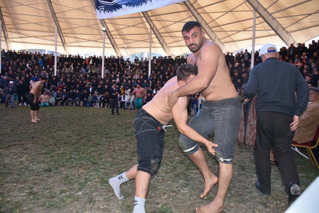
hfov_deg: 67.4
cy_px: 106
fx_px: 239
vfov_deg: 48.0
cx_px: 160
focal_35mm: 27
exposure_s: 1/250
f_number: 3.5
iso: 160
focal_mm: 18
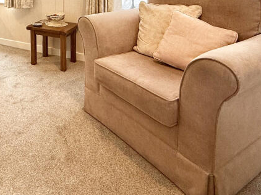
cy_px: -38
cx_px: 55
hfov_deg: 50.9
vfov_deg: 33.9
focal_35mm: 34
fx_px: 256
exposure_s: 1/99
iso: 125
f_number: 2.2
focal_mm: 2.22
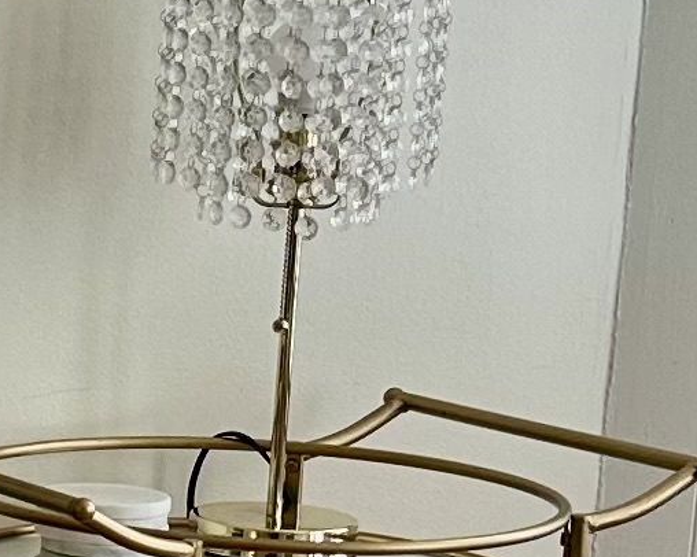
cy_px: 454
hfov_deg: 9.3
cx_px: -937
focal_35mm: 186
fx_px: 3835
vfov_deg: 8.3
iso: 80
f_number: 1.78
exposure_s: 1/120
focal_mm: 6.86
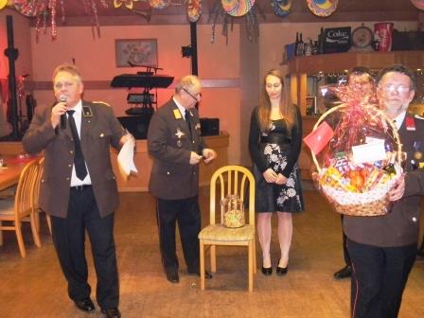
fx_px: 502
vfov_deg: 35.1
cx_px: 212
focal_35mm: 41
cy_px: 159
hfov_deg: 45.8
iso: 400
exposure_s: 1/30
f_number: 3.8
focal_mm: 7.3
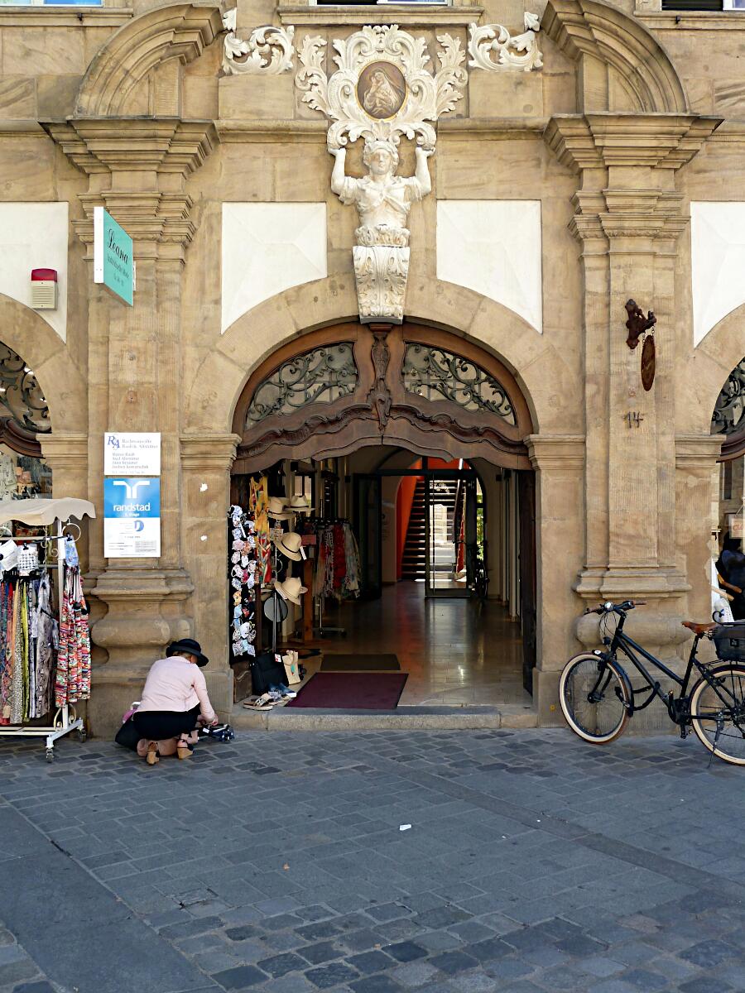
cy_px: 496
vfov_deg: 52.6
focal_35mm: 35
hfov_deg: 40.7
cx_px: 372
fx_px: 1004
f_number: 3.5
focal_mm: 5.7
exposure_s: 1/80
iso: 80
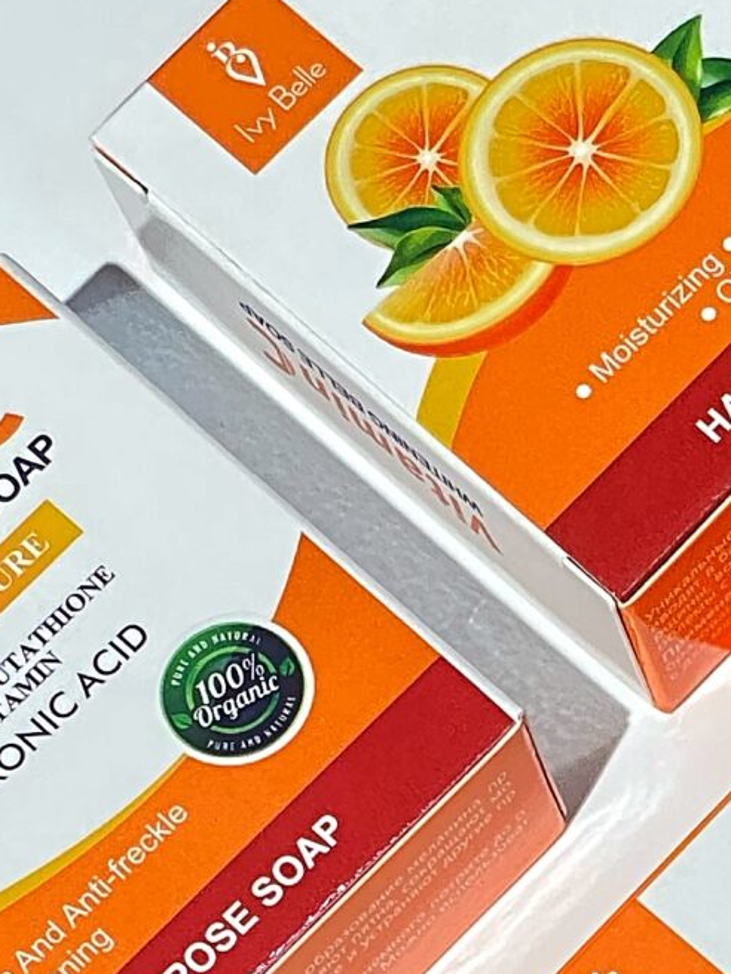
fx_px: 5716
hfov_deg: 7.1
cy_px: 1887
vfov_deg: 9.2
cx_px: 1264
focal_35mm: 203
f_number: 2
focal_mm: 6
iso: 80
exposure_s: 1/100
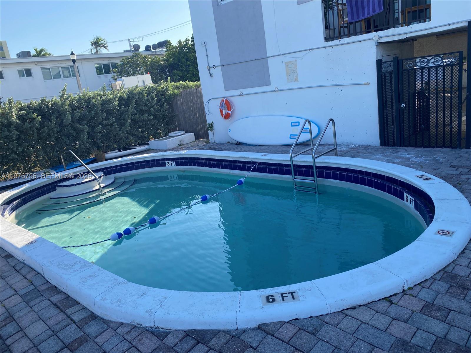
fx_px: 354
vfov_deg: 53.1
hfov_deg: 67.3
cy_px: 176
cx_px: 236
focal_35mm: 26
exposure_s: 1/919
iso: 32
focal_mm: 4.25
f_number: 1.8
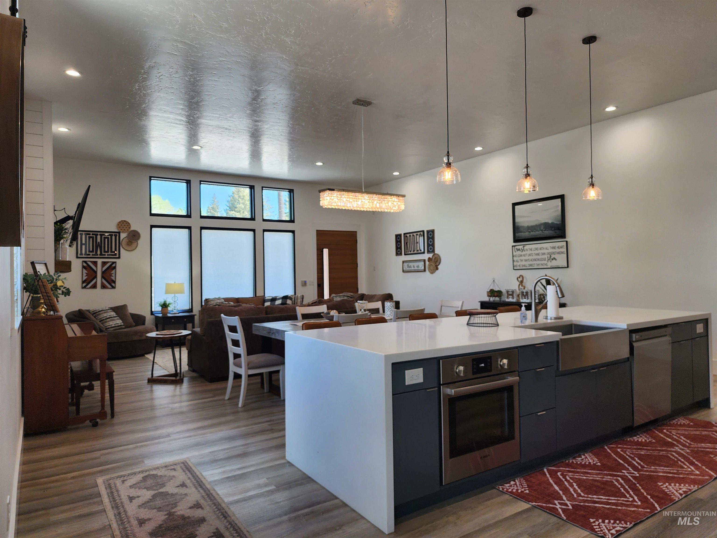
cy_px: 269
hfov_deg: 73.9
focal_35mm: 23
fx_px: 476
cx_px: 358
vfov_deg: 58.9
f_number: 1.8
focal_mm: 6.4
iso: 50
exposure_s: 1/120
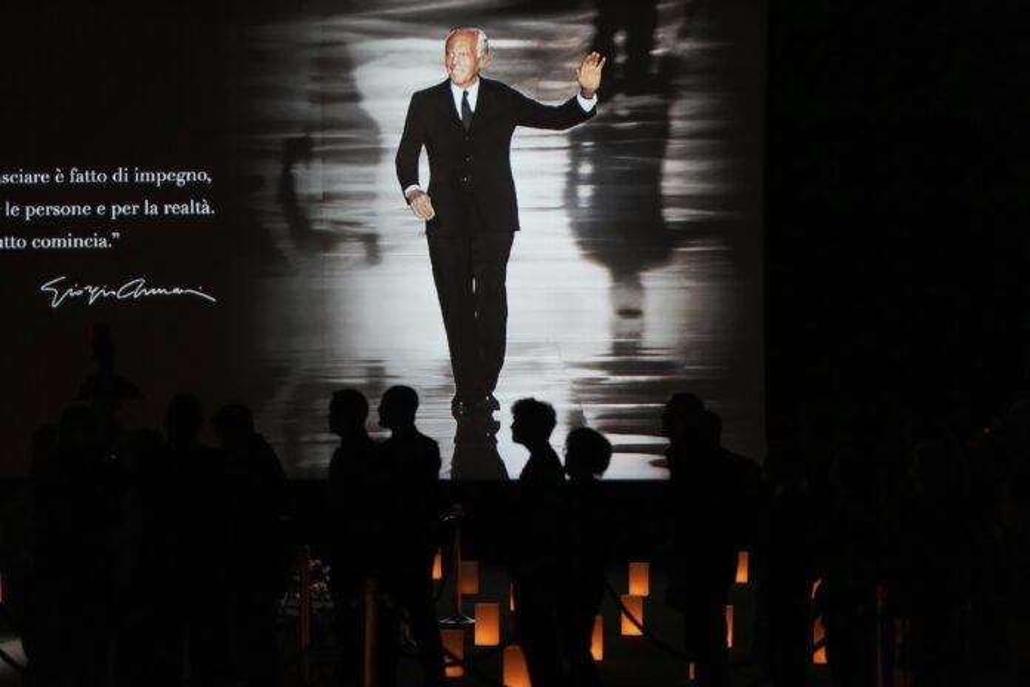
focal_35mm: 94
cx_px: 515
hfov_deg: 21.7
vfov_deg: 14.6
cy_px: 344
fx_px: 2689
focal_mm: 94
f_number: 2.8
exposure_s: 1/160
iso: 3200
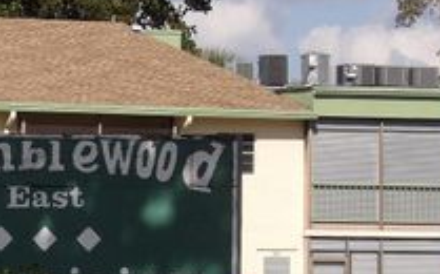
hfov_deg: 8.1
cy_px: 220
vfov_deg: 5.0
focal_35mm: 259
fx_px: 3102
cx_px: 109
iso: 100
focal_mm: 18.2
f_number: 3.6
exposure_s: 1/1271
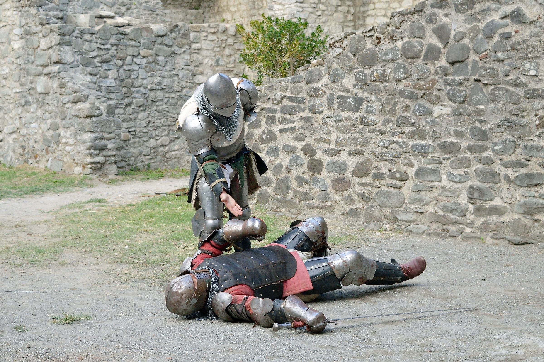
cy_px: 181
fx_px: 861
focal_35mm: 57
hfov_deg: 35.1
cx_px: 272
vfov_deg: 23.7
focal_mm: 38
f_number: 5.6
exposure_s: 1/500
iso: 800
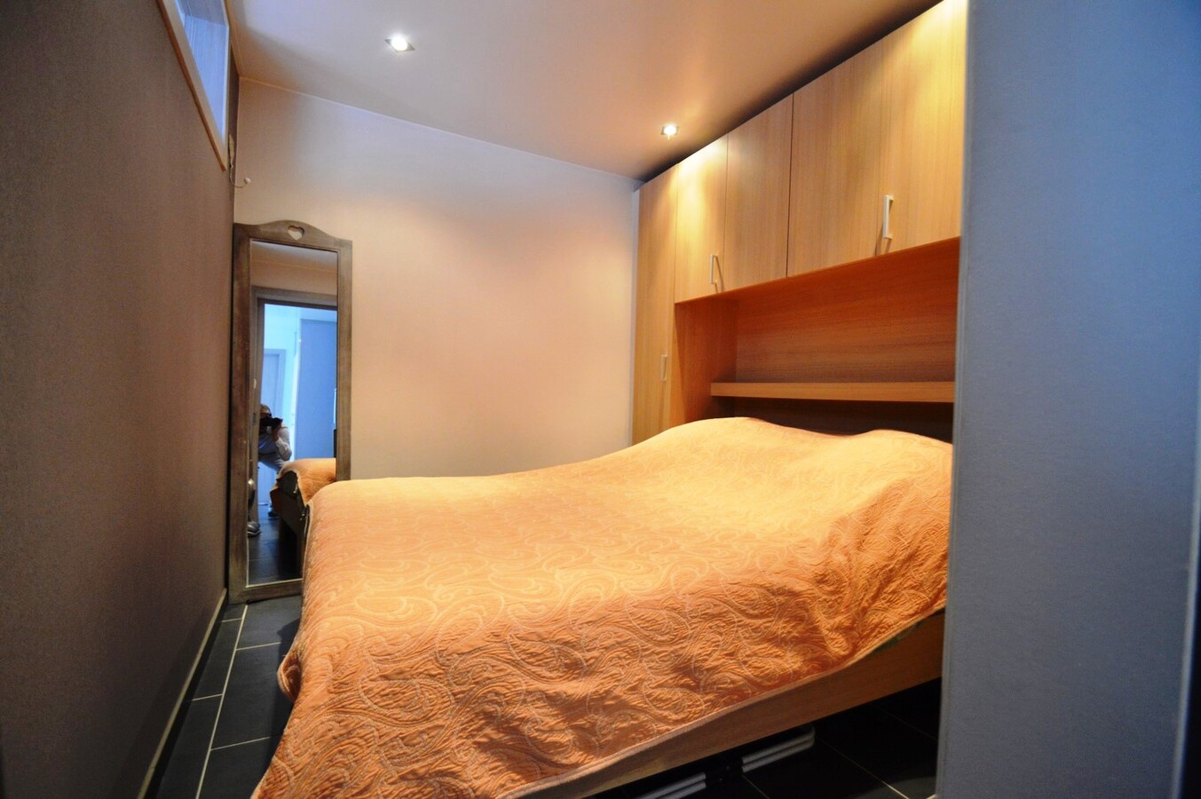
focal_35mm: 16
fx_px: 550
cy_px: 400
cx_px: 600
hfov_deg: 95.0
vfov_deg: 72.0
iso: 1400
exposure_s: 1/60
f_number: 3.5
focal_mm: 11
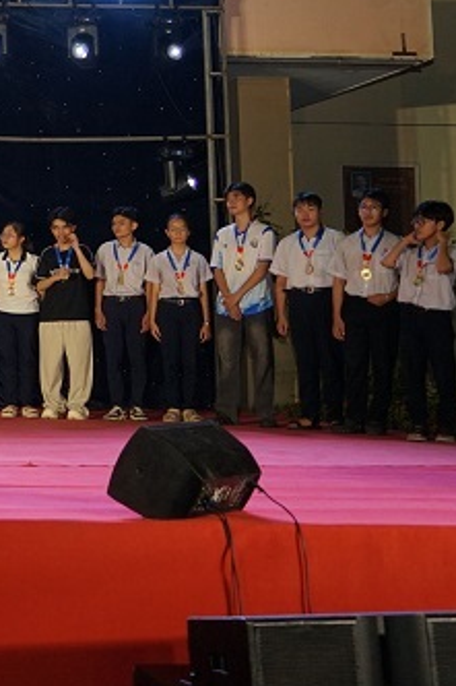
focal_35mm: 76
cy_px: 157
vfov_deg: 26.3
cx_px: -371
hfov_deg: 15.4
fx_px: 1445
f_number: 4
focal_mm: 28
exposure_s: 1/160
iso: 640
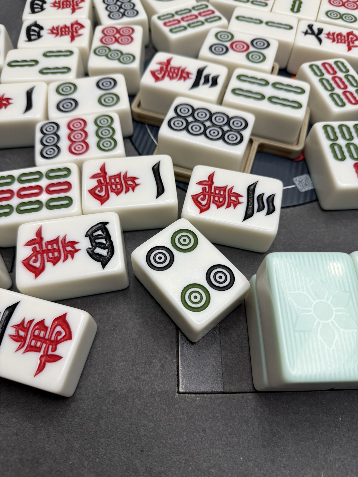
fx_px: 331
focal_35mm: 24
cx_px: 179
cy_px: 238
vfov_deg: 71.6
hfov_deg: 56.8
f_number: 1.78
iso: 64
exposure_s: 1/121
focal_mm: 6.76
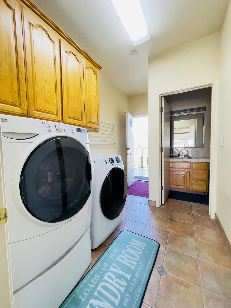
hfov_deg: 89.9
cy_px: 154
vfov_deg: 106.2
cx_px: 116
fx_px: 116
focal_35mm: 13
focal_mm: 1.54
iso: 200
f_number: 2.4
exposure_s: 1/120
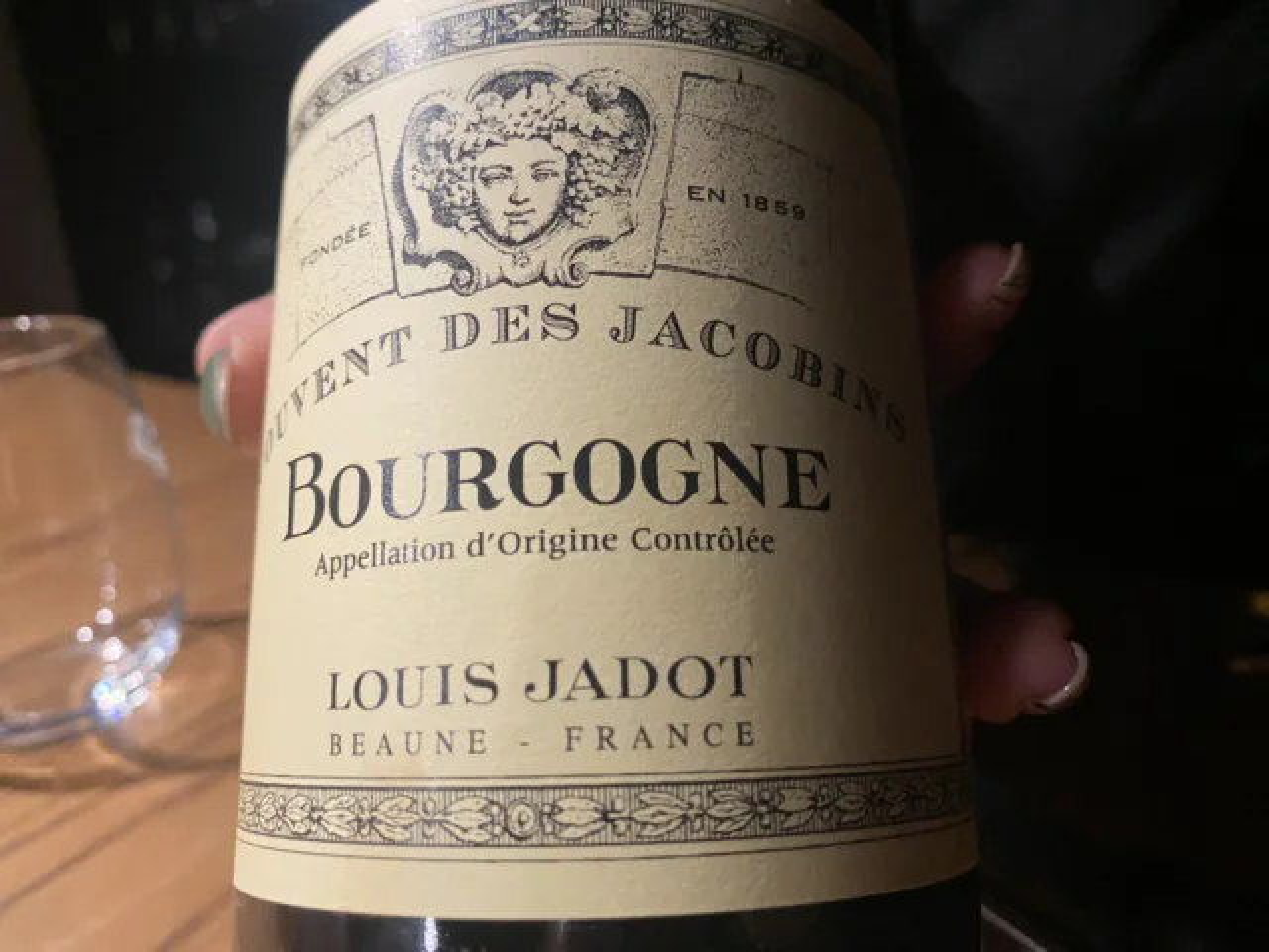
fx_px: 953
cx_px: 634
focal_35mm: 26
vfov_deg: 53.1
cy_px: 476
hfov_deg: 67.3
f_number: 1.8
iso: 400
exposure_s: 1/50
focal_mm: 4.25
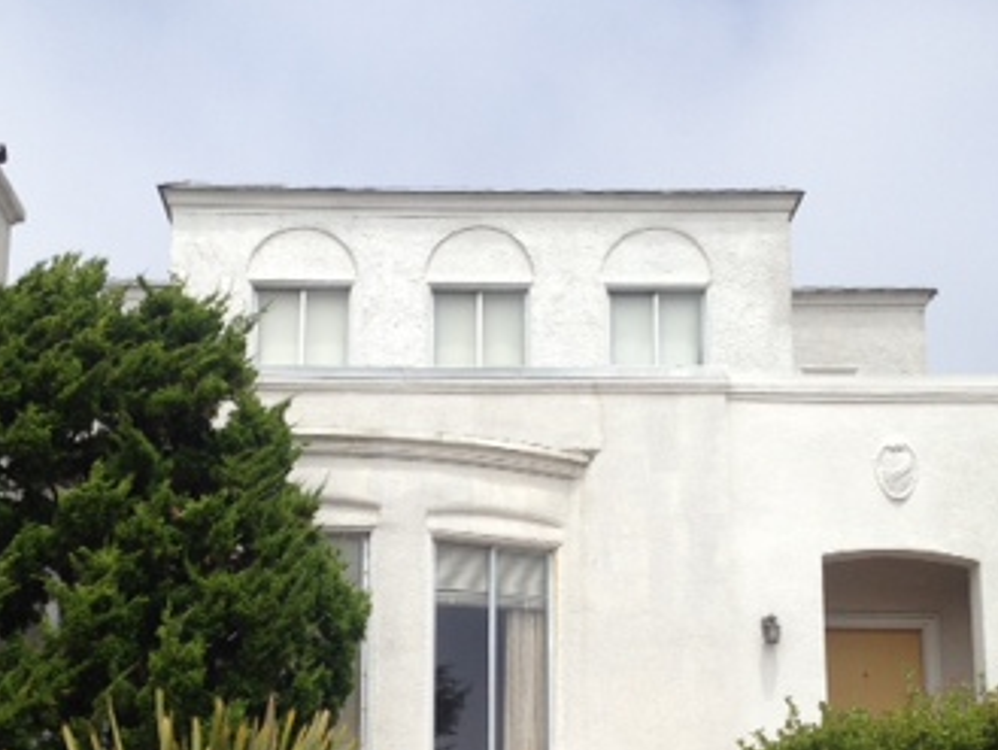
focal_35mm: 68
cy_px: 556
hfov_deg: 28.5
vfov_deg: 21.5
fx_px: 1961
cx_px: 434
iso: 64
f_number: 2.4
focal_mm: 4.28
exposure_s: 1/1842
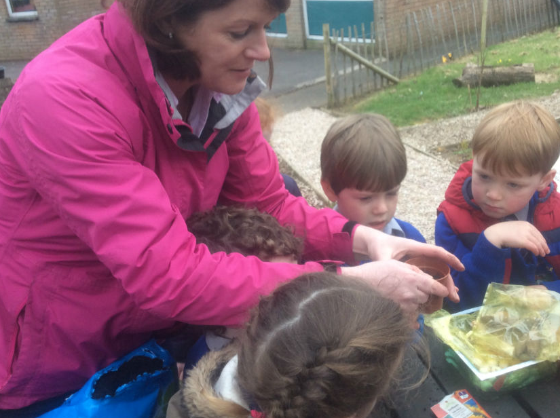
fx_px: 614
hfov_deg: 49.0
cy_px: 187
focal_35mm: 38
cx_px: 308
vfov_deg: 37.6
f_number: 2.4
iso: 40
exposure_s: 1/120
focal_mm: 3.3
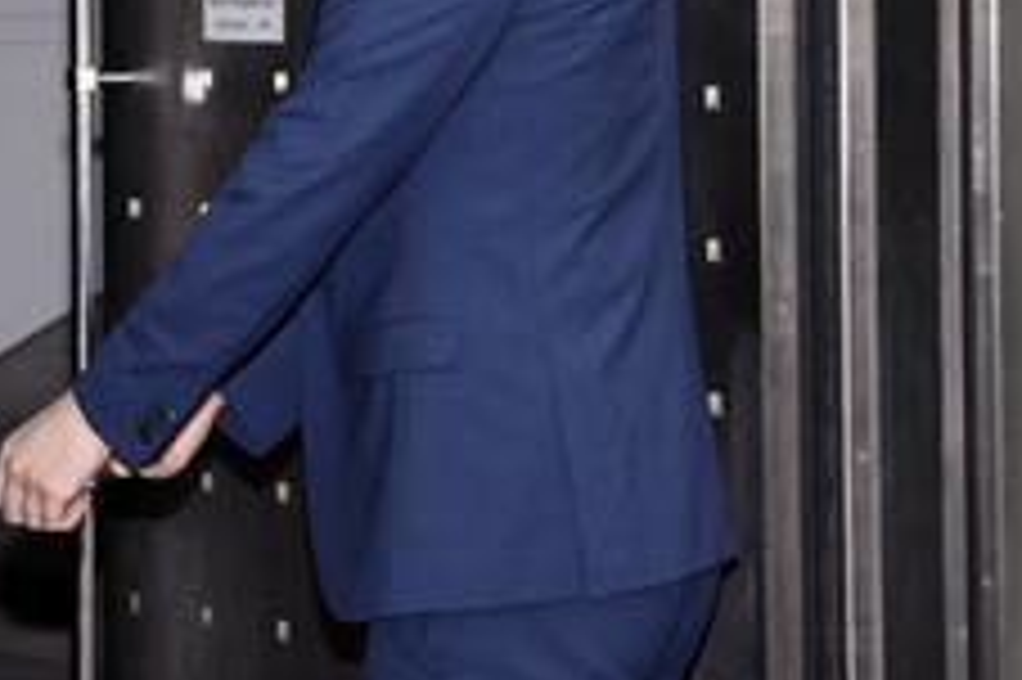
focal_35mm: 169
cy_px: 72
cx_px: 398
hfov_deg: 12.2
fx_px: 4794
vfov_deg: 8.1
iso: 320
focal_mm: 85
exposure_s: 1/160
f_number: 10
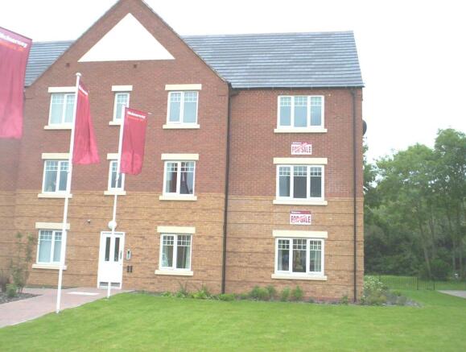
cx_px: 233
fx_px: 513
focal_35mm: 38
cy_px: 176
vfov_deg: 37.9
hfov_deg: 48.9
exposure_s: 1/343
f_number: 4.5
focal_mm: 4.99
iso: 100
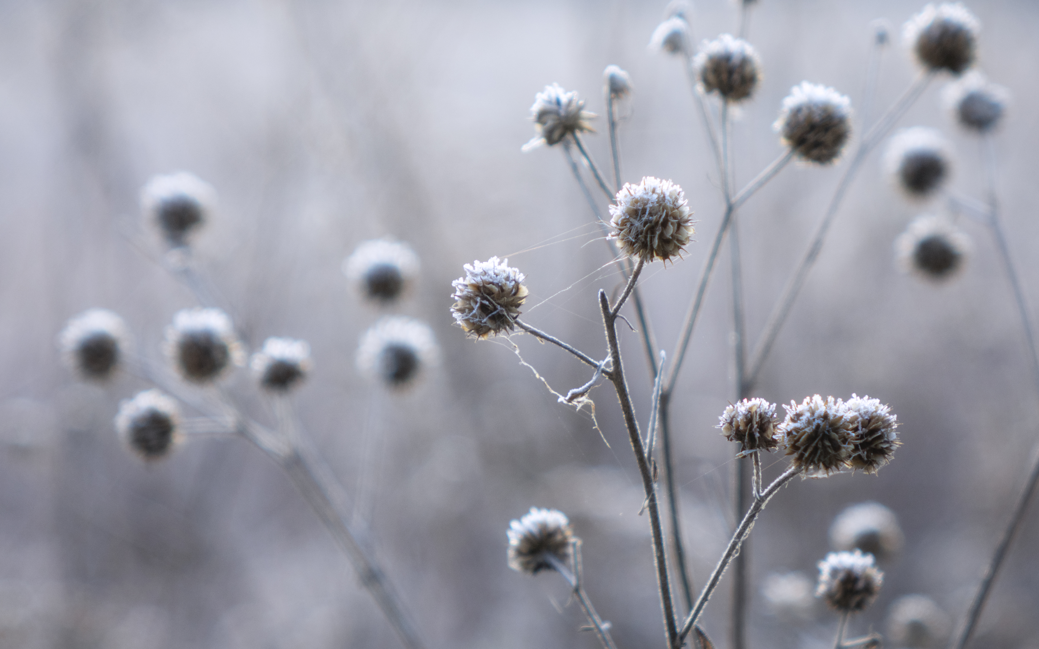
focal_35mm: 138
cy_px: 319
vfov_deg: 9.5
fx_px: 3908
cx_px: 519
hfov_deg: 15.1
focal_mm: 49.44
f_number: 2.8
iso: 250
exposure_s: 1/160
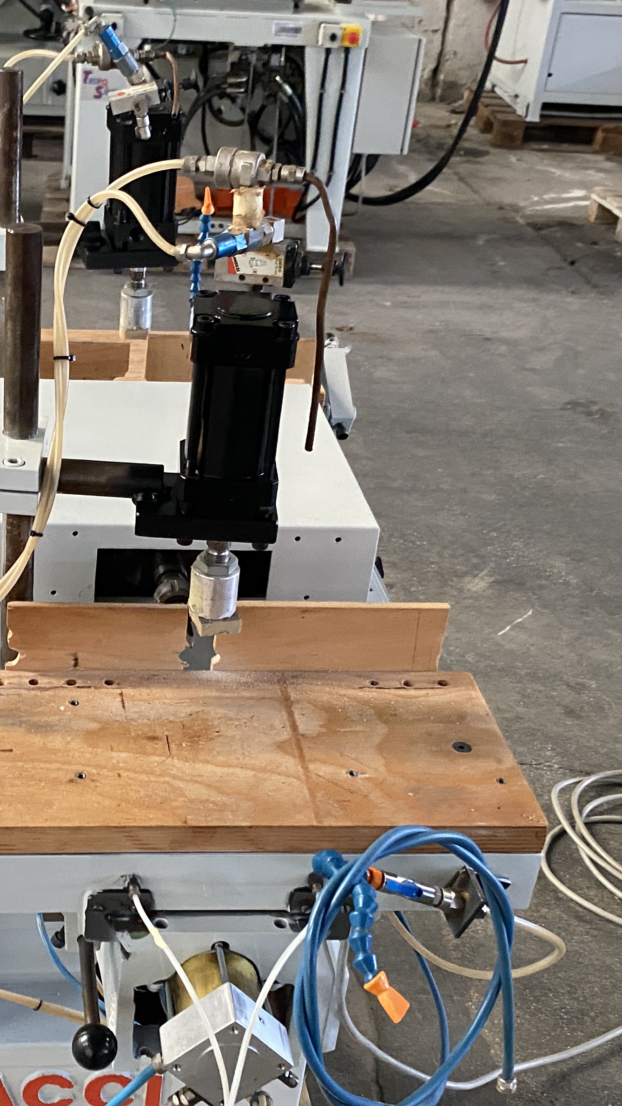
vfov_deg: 42.7
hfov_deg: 24.4
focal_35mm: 48
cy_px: 658
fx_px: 1408
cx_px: 99
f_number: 1.8
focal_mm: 4.25
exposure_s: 1/60
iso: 320
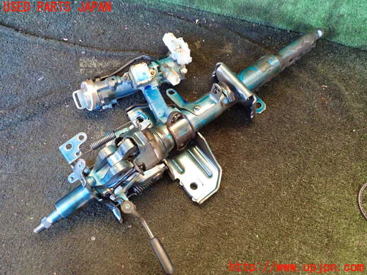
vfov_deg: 46.8
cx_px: 184
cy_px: 138
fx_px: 318
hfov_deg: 60.0
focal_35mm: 30
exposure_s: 1/30
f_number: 2.3
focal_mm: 5.4
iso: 640
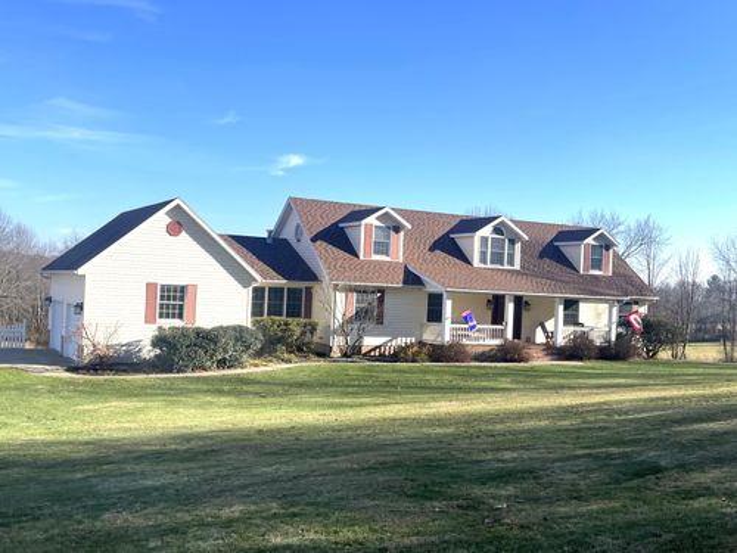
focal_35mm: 36
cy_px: 276
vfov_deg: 39.7
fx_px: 766
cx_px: 368
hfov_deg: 51.4
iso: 32
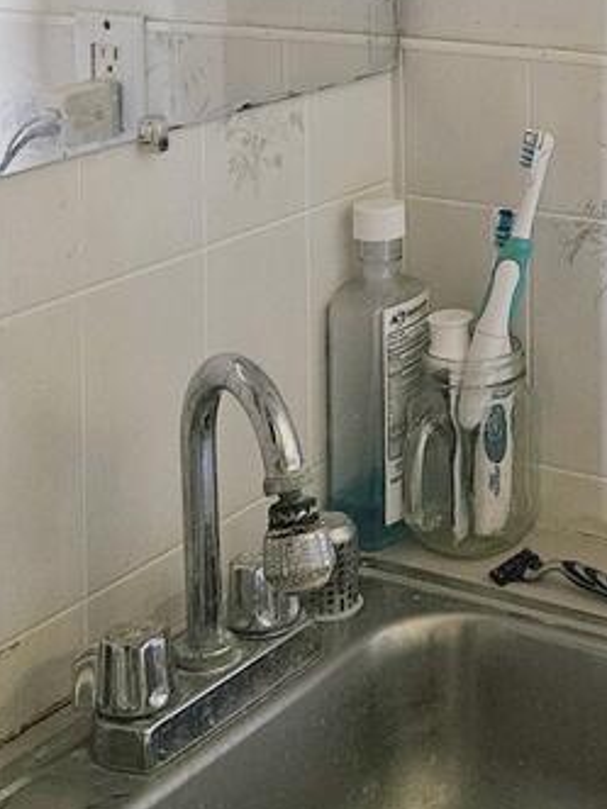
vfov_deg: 25.5
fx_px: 1660
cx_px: 617
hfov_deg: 20.0
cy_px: -73
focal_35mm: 71
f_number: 1.8
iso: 500
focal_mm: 5.4
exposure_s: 1/24
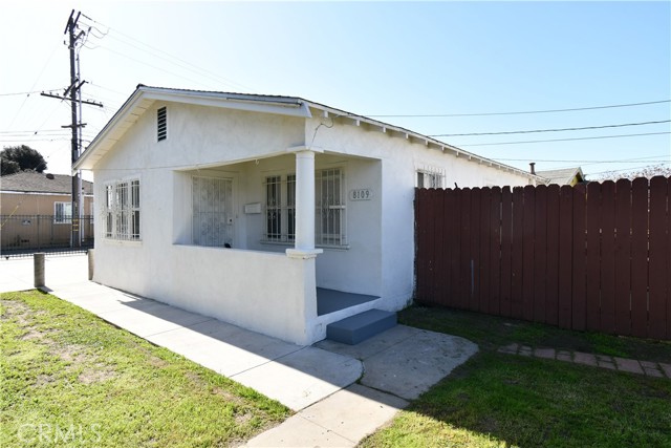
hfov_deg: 86.9
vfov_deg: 64.6
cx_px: 336
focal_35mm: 19
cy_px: 224
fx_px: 354
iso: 160
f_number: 8
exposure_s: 1/250
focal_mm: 13
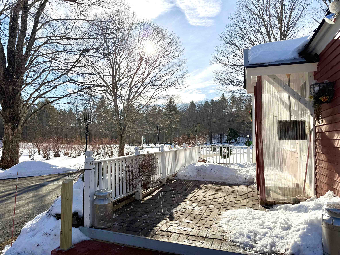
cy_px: 128
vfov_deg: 56.8
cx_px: 170
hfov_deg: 71.6
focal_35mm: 24
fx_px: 236
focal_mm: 6.76
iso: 80
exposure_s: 1/9091
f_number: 1.78
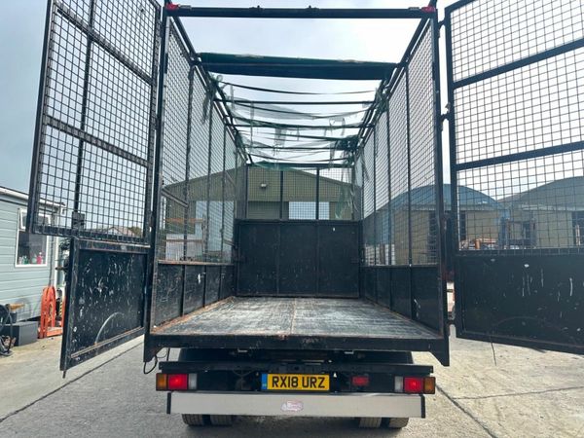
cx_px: 292
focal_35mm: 24
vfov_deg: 56.8
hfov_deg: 71.6
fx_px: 405
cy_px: 219
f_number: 1.78
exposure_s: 1/1050
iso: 80
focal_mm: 6.86
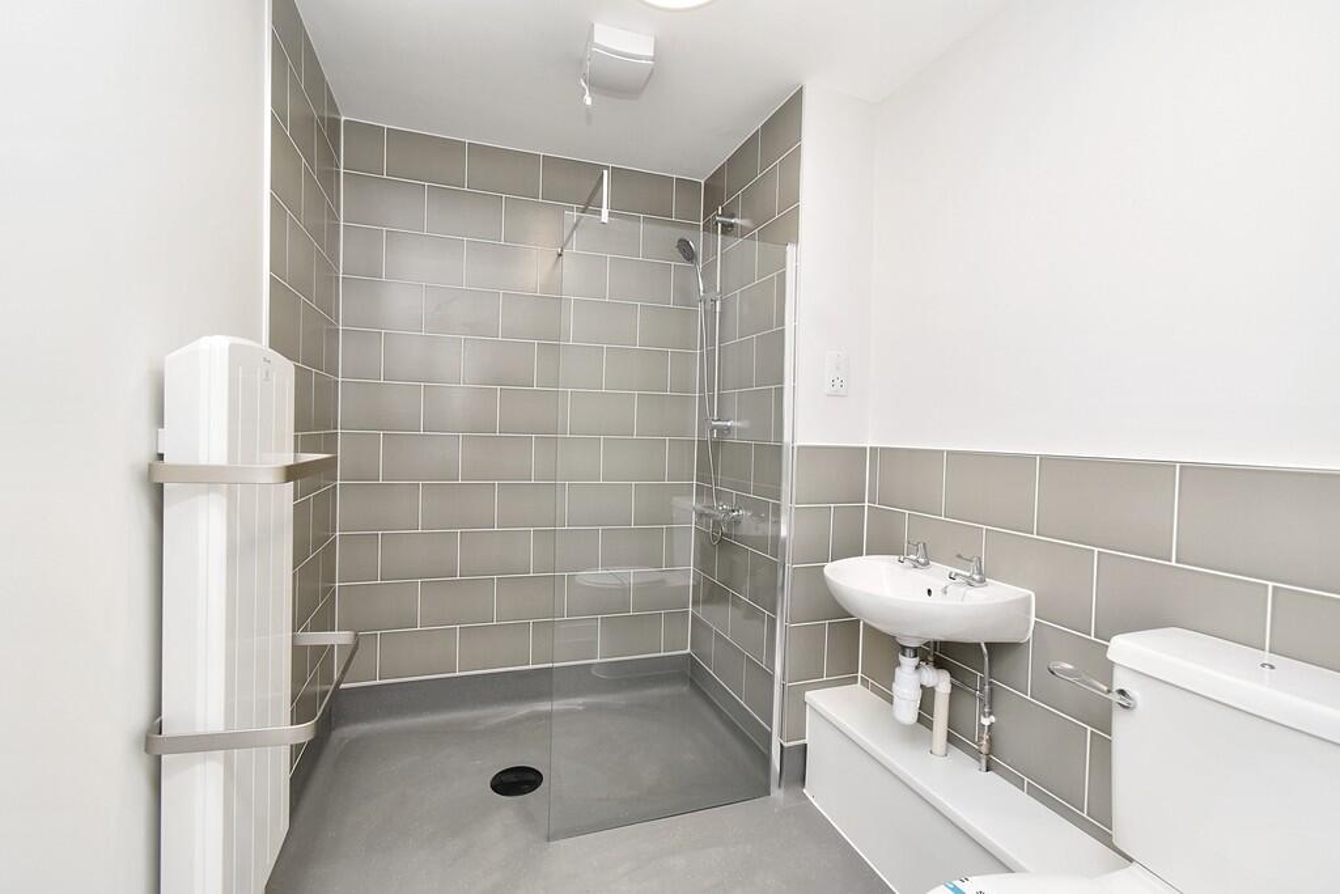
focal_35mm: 15
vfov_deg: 77.3
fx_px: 558
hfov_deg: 100.4
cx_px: 670
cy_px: 447
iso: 800
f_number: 7.1
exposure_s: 1/60
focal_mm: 10
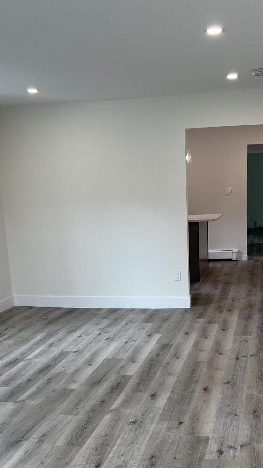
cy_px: 335
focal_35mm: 44
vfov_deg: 45.2
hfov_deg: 27.0
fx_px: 546
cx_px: 165
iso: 64
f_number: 1.5
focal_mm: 5.7
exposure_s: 1/133
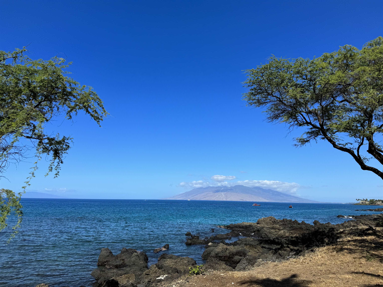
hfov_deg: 71.6
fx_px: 266
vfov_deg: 56.8
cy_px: 144
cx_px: 192
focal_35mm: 24
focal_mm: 6.86
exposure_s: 1/6410
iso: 80
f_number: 1.78
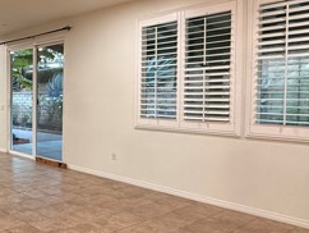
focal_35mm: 37
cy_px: 105
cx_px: -14
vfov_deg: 38.7
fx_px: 331
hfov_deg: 41.9
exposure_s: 1/60
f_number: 2.2
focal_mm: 2.22
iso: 320
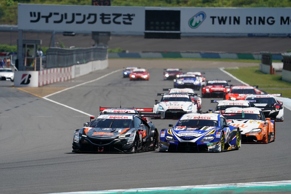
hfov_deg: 4.4
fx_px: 3791
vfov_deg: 2.9
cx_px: 145
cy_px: 97
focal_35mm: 469
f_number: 6.3
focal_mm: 467
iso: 200
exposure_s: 1/1250
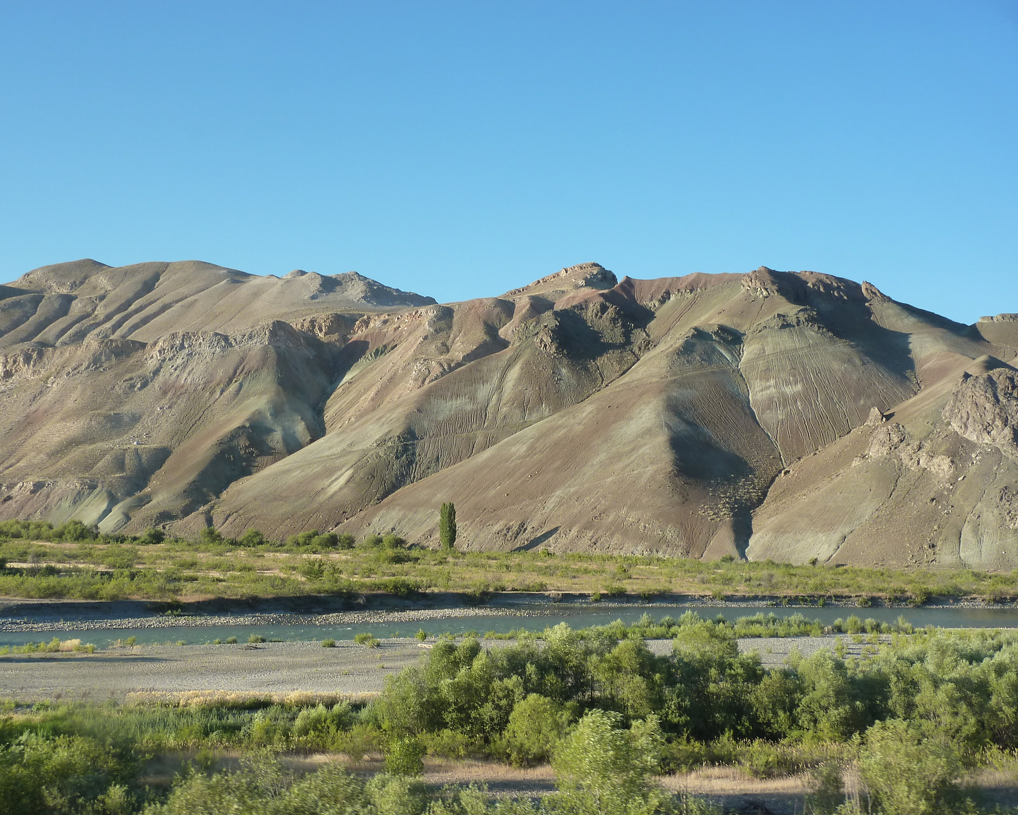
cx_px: 487
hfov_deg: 43.8
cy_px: 410
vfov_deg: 35.7
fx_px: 1265
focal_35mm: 42
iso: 125
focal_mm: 6.5
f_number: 4
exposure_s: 1/200
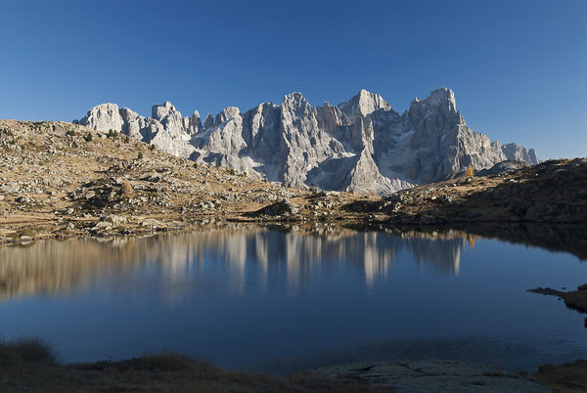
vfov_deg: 30.0
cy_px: 196
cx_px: 294
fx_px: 735
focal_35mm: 45
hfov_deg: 43.5
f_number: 7.1
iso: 200
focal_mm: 30
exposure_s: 1/160
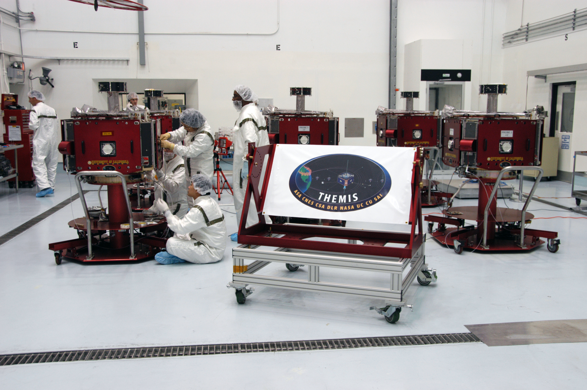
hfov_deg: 53.2
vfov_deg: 36.8
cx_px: 294
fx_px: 586
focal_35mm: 36
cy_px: 195
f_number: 5
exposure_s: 1/40
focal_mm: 24
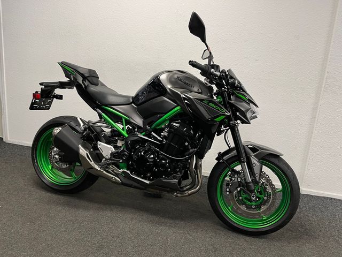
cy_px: 128
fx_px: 257
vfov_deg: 53.1
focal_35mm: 26
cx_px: 171
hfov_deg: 67.3
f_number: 1.6
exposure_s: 1/50
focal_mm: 5.1
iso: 80
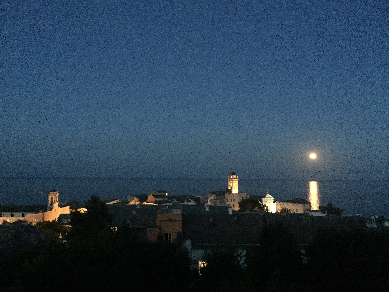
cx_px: 194
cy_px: 146
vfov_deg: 48.2
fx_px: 326
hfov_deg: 61.7
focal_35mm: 29
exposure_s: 1/17
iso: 2000
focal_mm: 4.15
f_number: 2.2
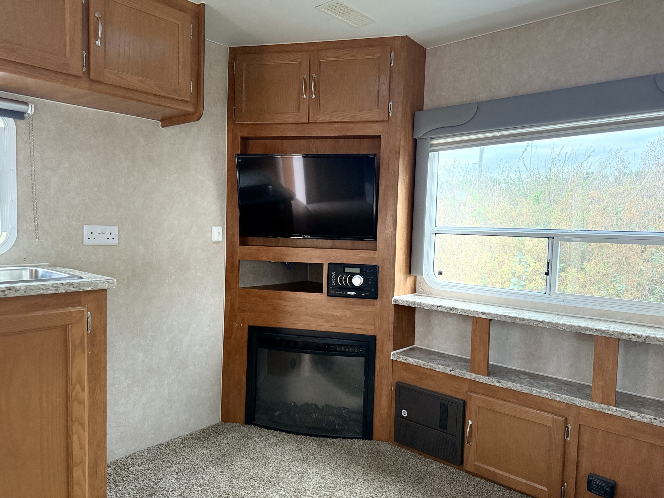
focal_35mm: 24
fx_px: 460
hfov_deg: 71.6
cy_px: 249
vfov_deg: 56.8
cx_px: 332
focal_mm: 6.76
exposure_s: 1/60
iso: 640
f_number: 1.78
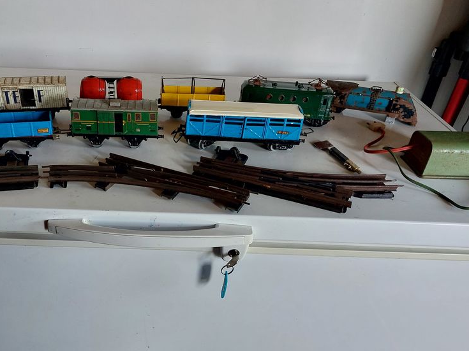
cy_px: 224
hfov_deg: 53.3
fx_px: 461
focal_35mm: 34
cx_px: 173
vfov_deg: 41.4
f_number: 1.8
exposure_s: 1/50
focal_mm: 5.23
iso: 80
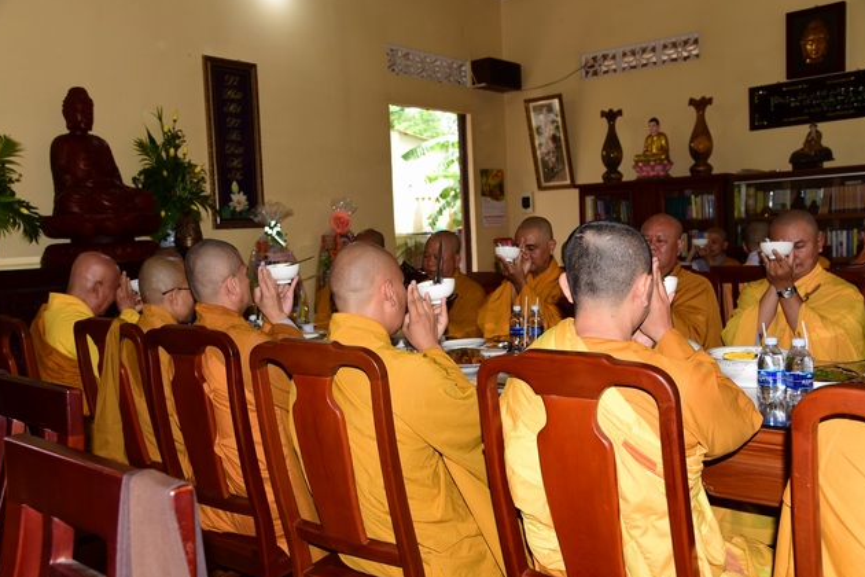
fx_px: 769
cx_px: 431
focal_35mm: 32
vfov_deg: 41.1
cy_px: 291
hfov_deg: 58.7
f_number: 5
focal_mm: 31
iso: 200
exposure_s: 1/60
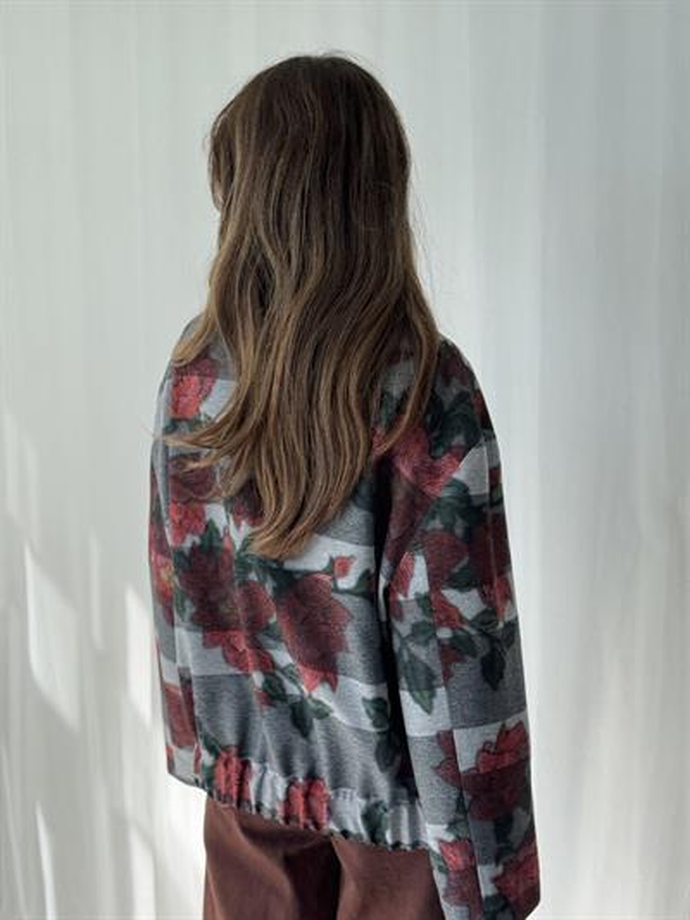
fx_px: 1275
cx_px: 345
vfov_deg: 39.6
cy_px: 460
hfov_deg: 30.3
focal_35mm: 48
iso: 64
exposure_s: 1/484
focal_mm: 6.76
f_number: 1.78
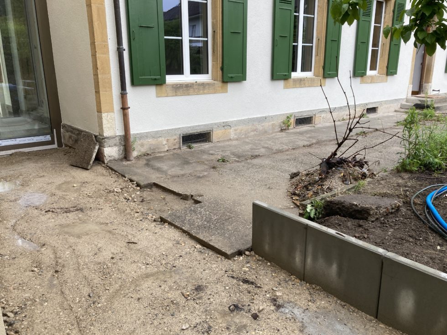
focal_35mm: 28
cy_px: 168
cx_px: 224
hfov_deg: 63.4
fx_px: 362
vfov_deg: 49.7
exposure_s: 1/142
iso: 20
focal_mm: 3.99
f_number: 1.8
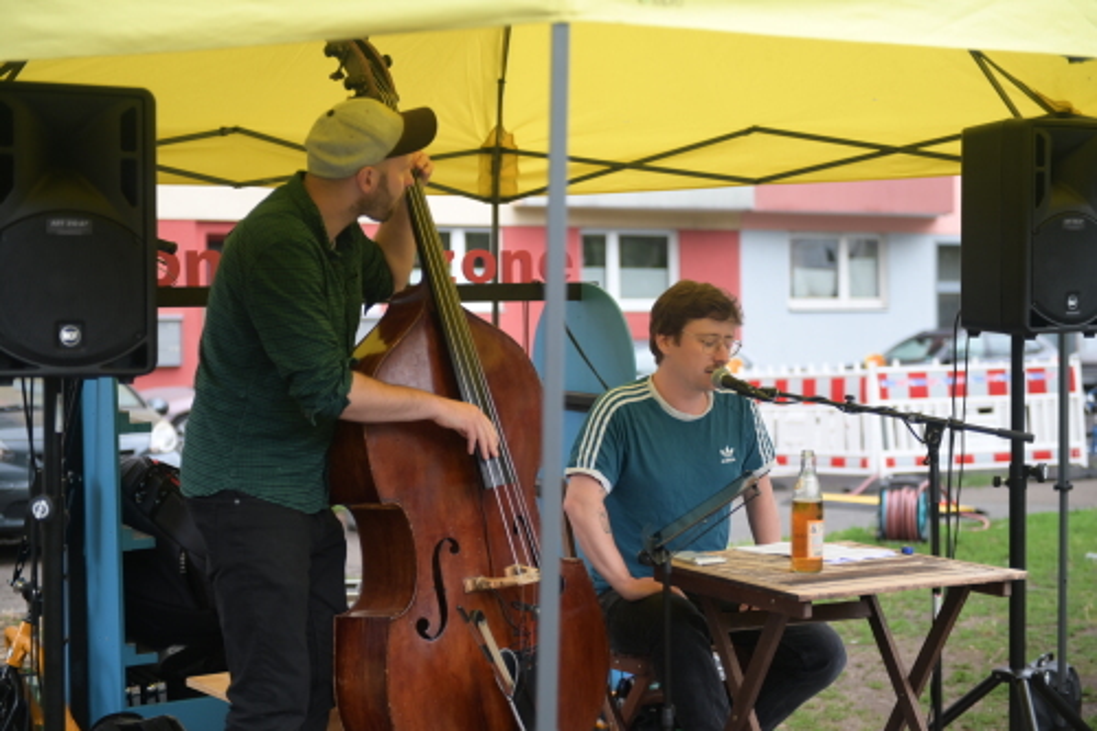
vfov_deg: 24.2
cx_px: 548
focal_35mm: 56
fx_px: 1706
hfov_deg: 35.7
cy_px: 366
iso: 400
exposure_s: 1/125
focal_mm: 56
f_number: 2.8
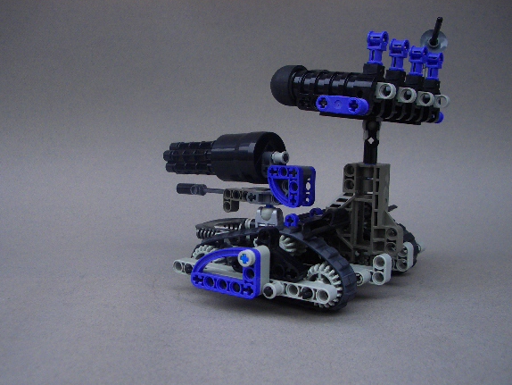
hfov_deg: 47.8
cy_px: 210
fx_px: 577
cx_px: 234
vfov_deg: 36.8
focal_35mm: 39
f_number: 2.6
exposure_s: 1/100
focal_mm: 5.8
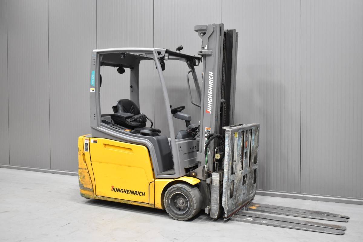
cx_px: 182
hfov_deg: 51.3
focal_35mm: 38
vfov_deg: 35.5
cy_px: 121
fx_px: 378
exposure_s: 1/40
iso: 1600
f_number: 4.5
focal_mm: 25
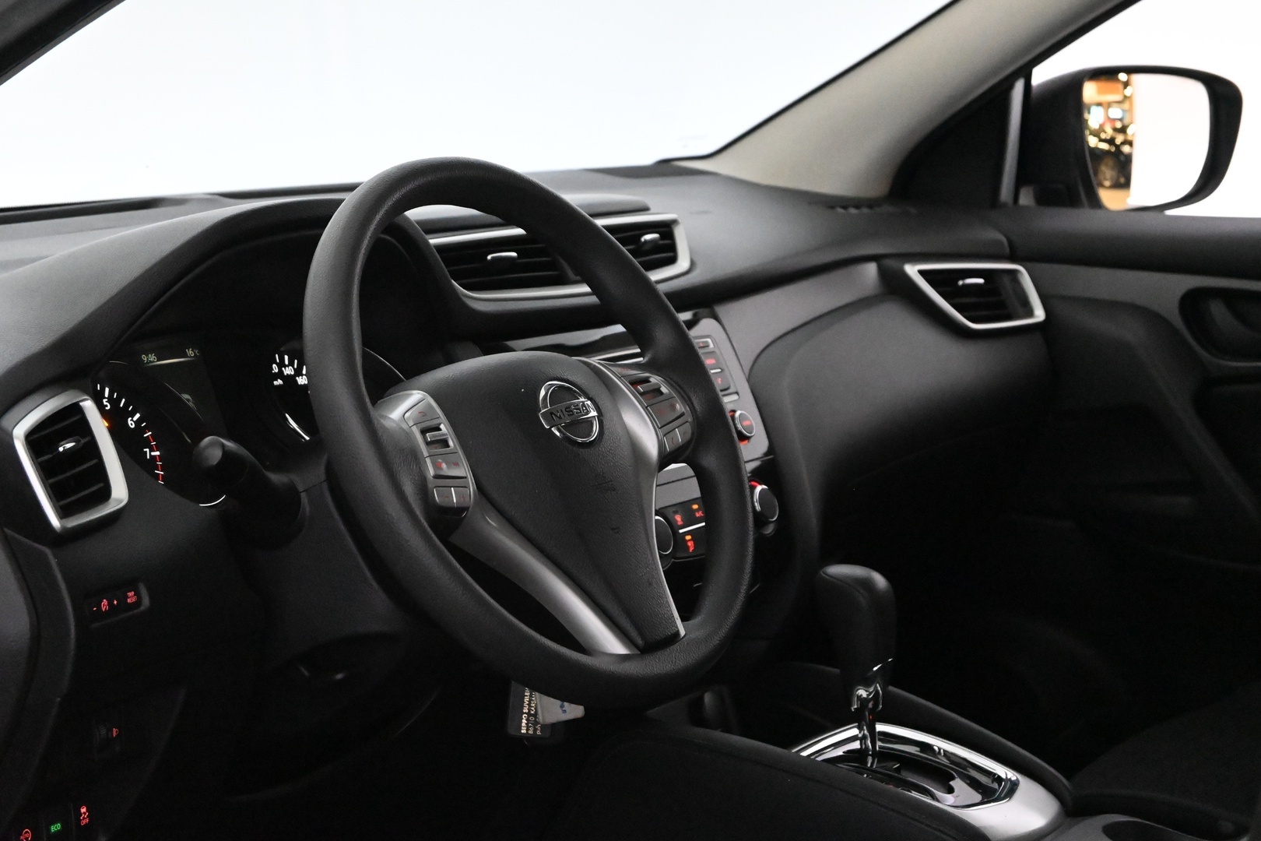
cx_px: 630
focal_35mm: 70
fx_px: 2469
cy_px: 420
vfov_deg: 19.3
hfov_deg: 28.6
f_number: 6
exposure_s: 1/80
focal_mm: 47
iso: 12800
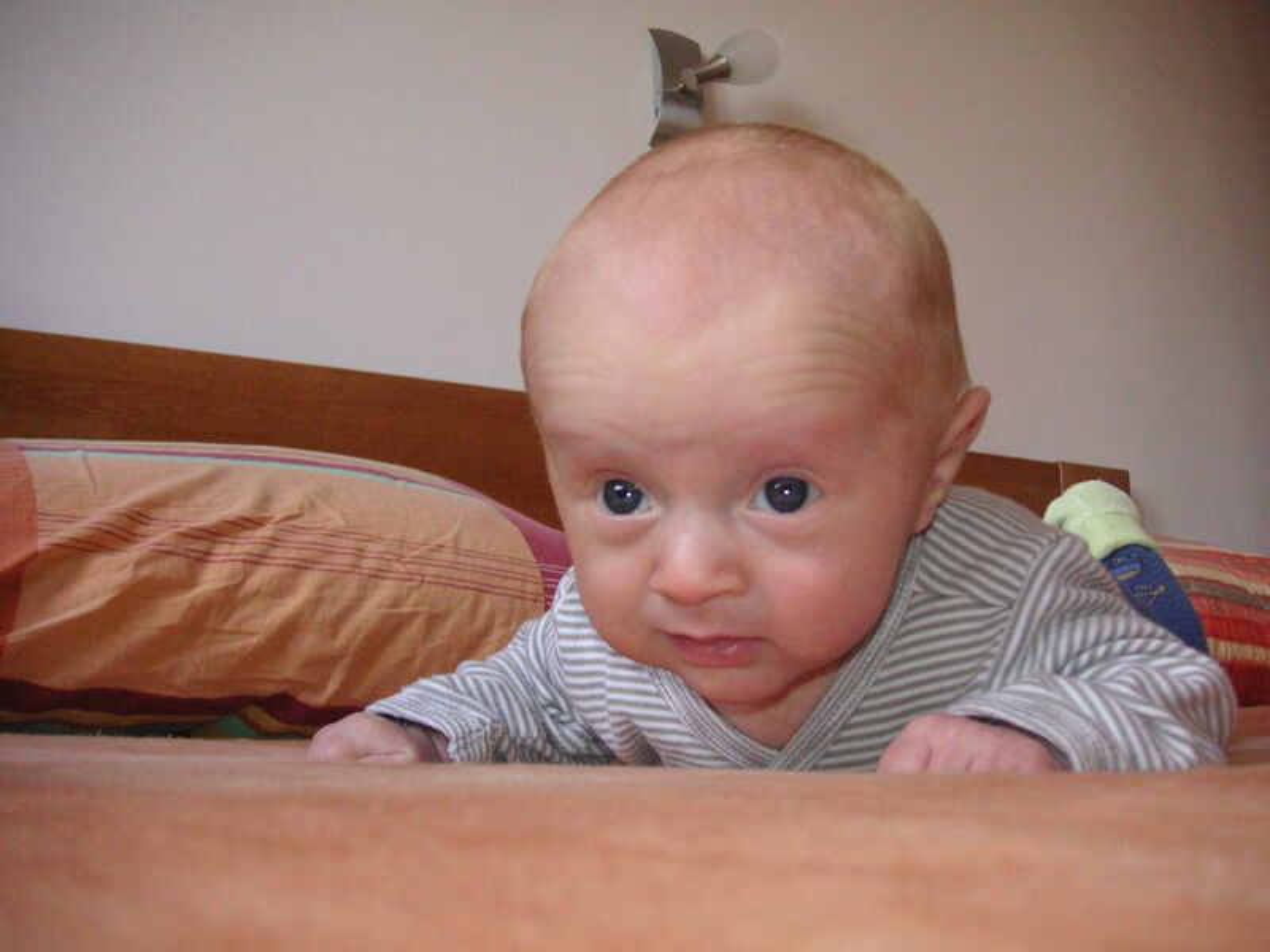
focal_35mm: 37
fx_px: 1357
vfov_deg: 38.7
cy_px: 476
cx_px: 635
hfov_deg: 50.1
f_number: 2.8
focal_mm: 6.1
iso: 160
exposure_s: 1/45
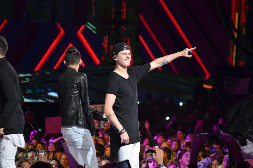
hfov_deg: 7.9
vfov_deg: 5.2
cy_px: 84
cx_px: 126
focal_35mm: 262
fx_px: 1841
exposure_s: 1/125
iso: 800
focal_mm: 175
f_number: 5.3
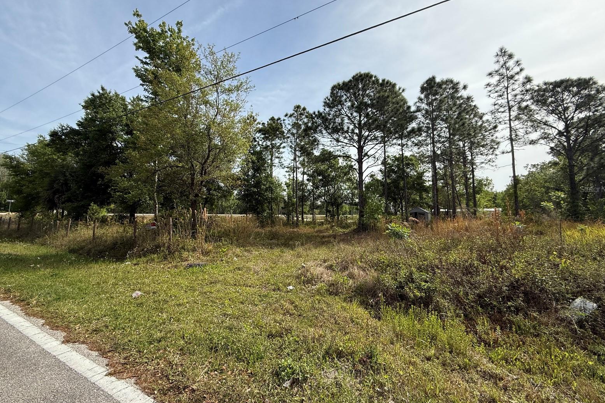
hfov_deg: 100.4
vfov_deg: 77.2
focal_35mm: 15
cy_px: 189
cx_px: 305
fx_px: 252
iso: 50
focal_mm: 2.22
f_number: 2.2
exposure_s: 1/1464
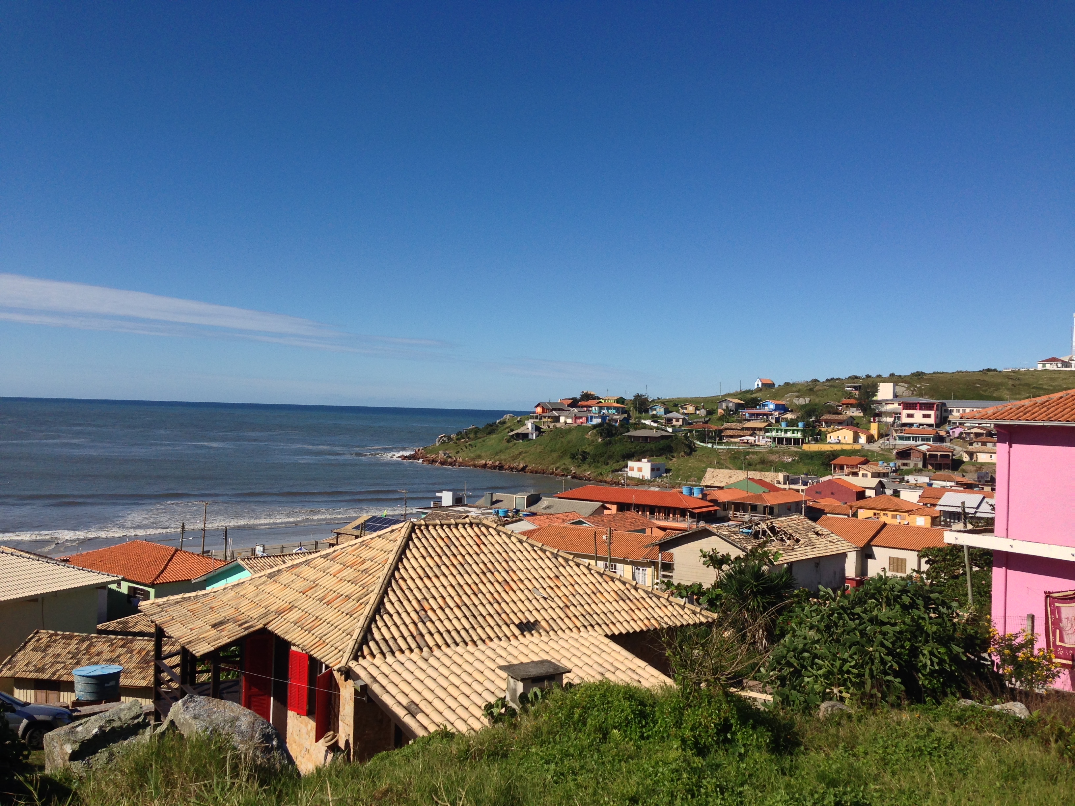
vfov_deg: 42.9
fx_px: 1025
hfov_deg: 55.4
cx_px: 538
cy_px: 403
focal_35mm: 33
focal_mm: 4.12
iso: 50
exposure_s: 1/2358
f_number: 2.4
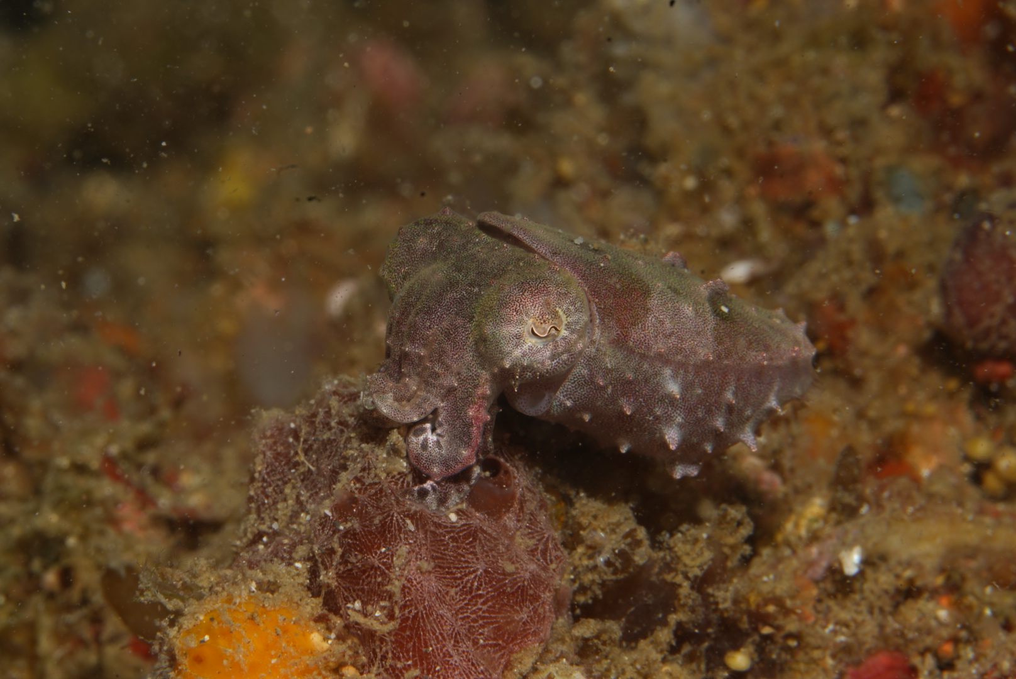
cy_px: 340
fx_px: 3813
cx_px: 508
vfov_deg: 10.2
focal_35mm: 135
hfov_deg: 15.2
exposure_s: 1/160
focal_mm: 90
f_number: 20
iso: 50
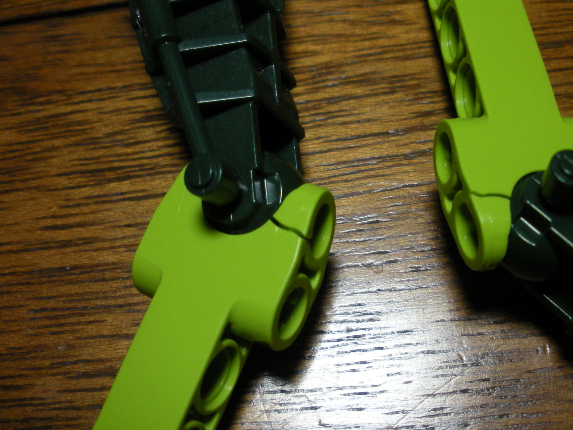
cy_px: 182
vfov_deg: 30.8
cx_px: 362
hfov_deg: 40.1
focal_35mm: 47
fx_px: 778
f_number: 3.5
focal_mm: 6.3
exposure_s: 1/59.7
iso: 150
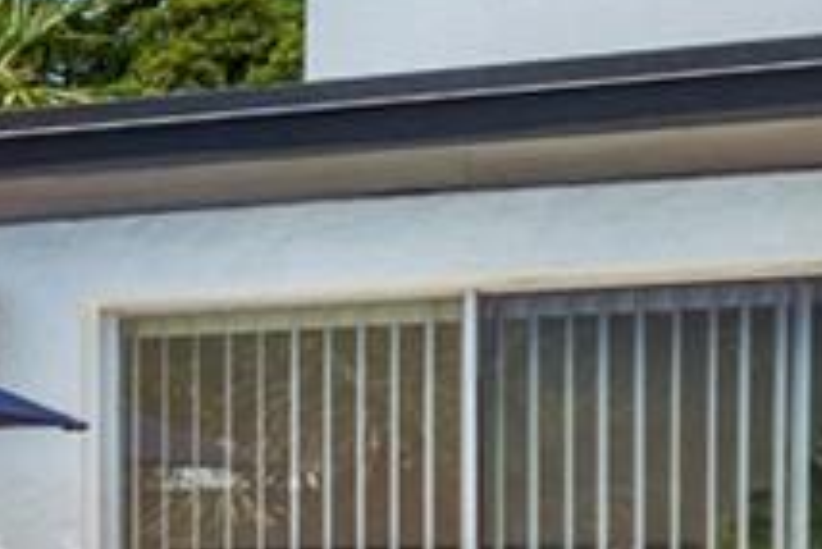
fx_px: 3244
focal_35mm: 142
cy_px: 585
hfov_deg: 9.4
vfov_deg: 9.6
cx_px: -1982
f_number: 13
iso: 100
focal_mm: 19
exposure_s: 1/250
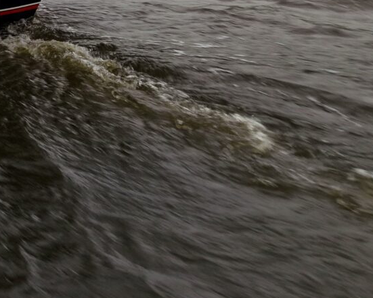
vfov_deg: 16.3
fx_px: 939
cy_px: -170
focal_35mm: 85
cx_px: -154
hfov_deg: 20.0
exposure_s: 1/40
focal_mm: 8.67
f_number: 1.8
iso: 100
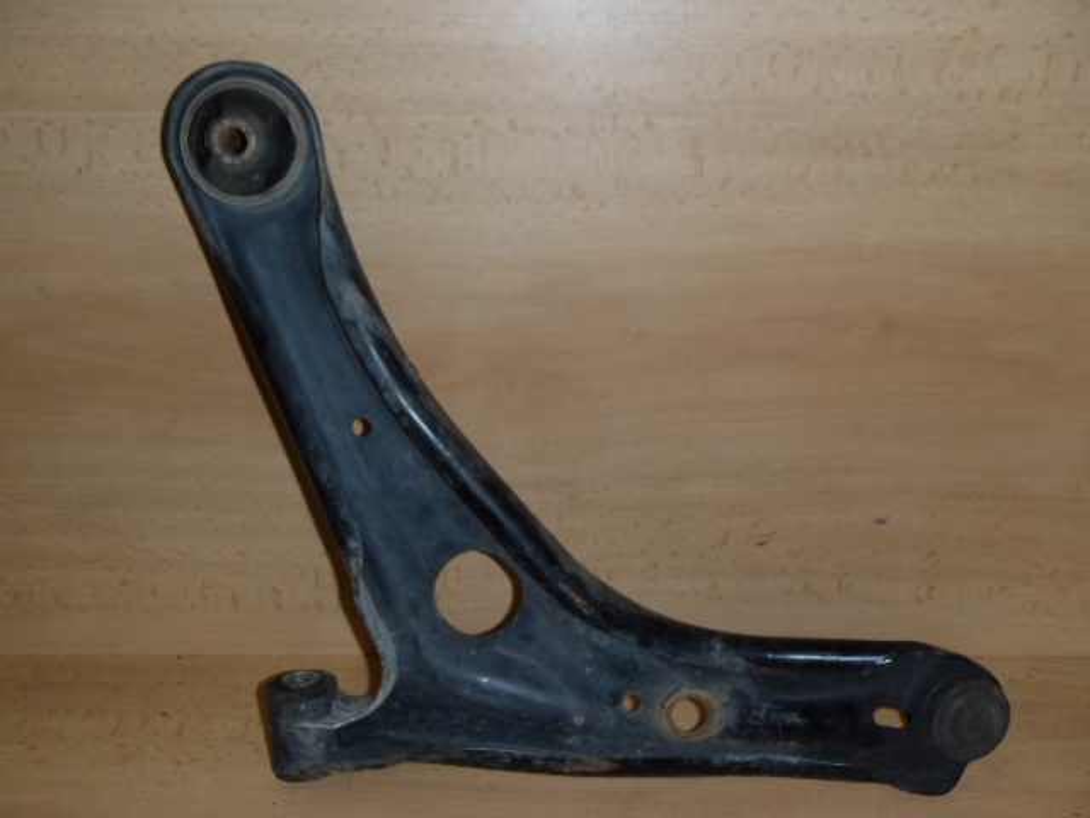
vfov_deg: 37.7
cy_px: 409
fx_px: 1197
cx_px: 545
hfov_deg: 49.0
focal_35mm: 38
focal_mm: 6.83
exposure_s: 1/40
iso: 100
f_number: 4.6
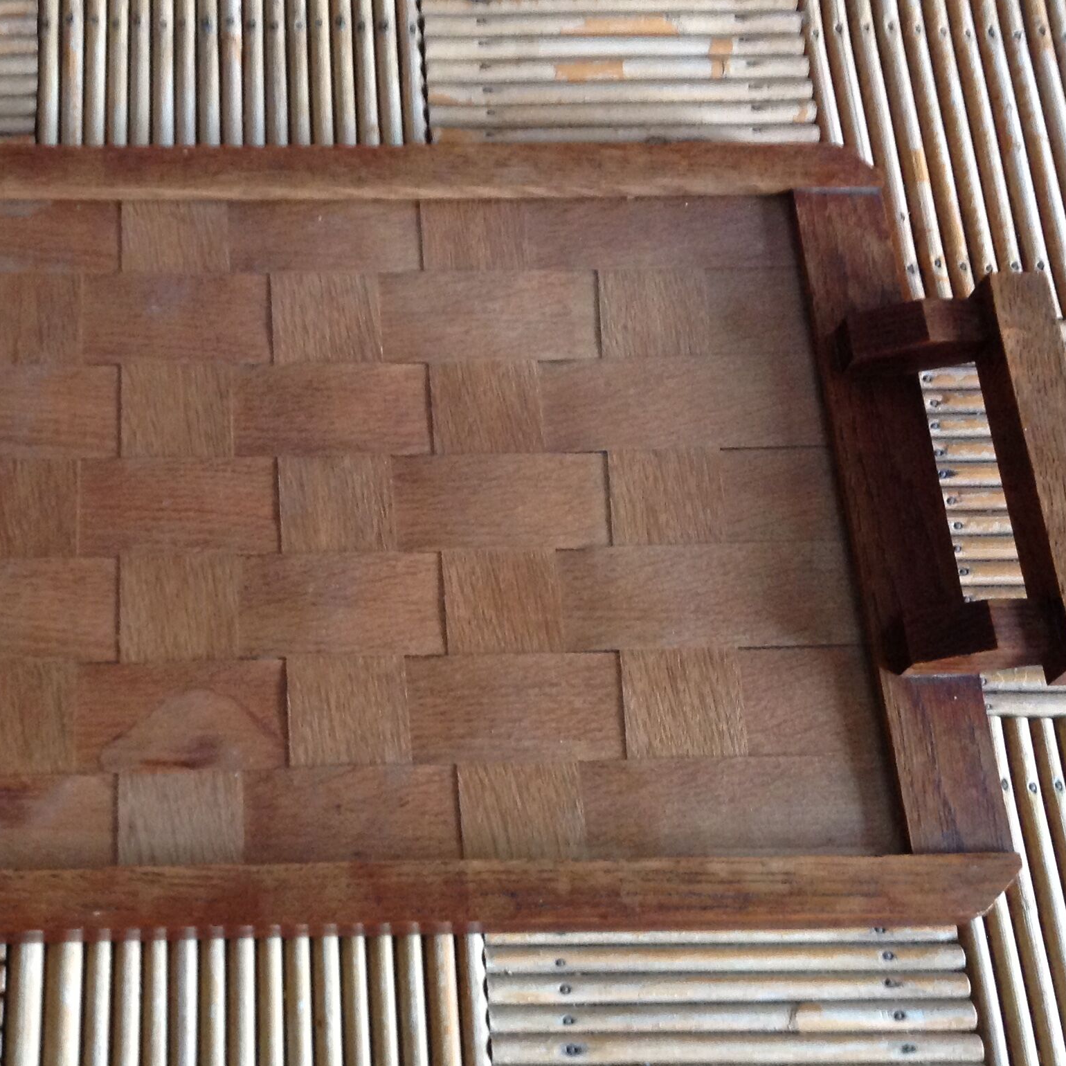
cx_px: 262
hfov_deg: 32.2
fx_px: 1812
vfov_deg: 32.8
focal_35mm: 52
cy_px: 558
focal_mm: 4.28
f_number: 2.4
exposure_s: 1/15
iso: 250
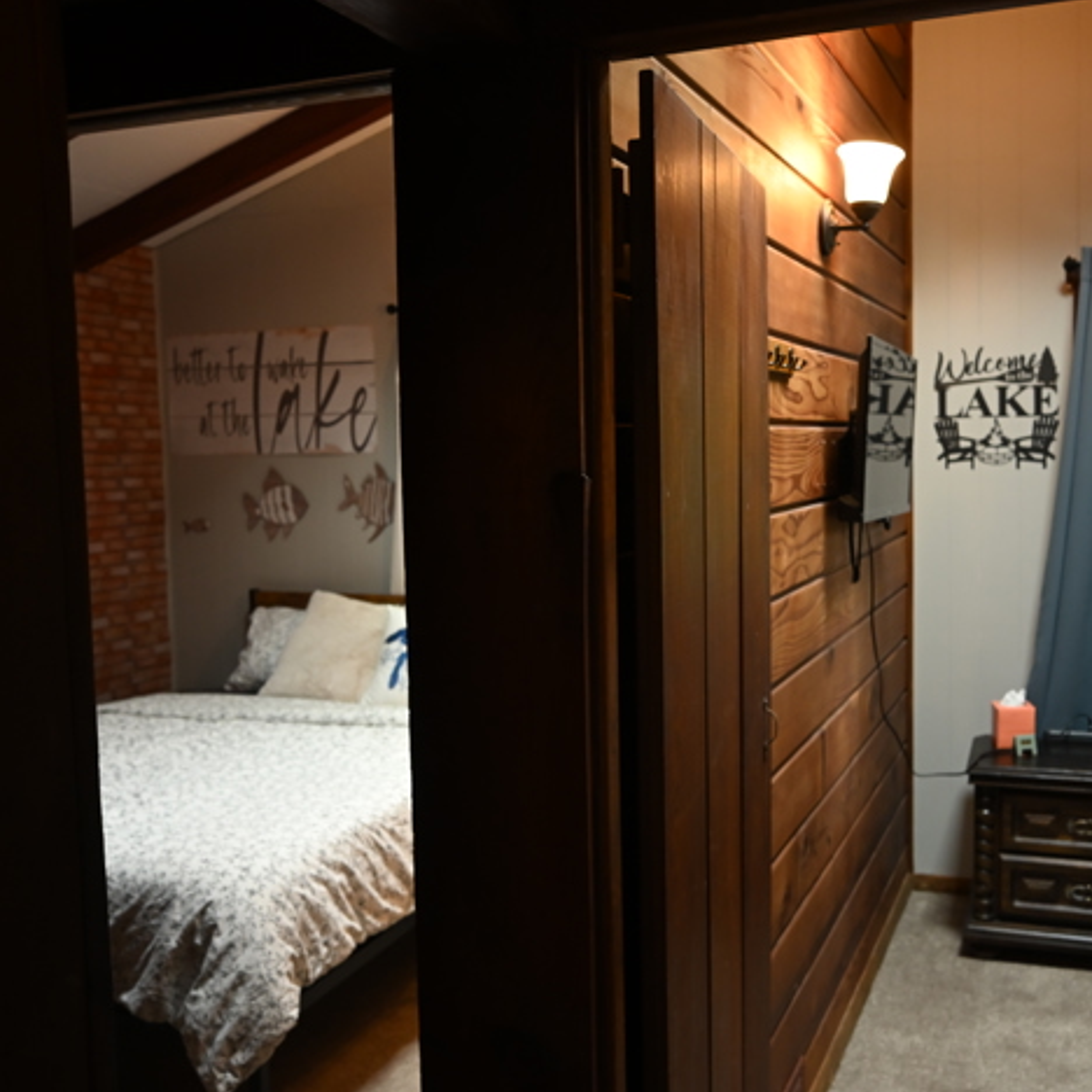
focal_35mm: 34
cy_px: 548
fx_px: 1213
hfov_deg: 48.1
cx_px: 667
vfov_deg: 48.5
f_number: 5
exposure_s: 1/100
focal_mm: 26
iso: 2000
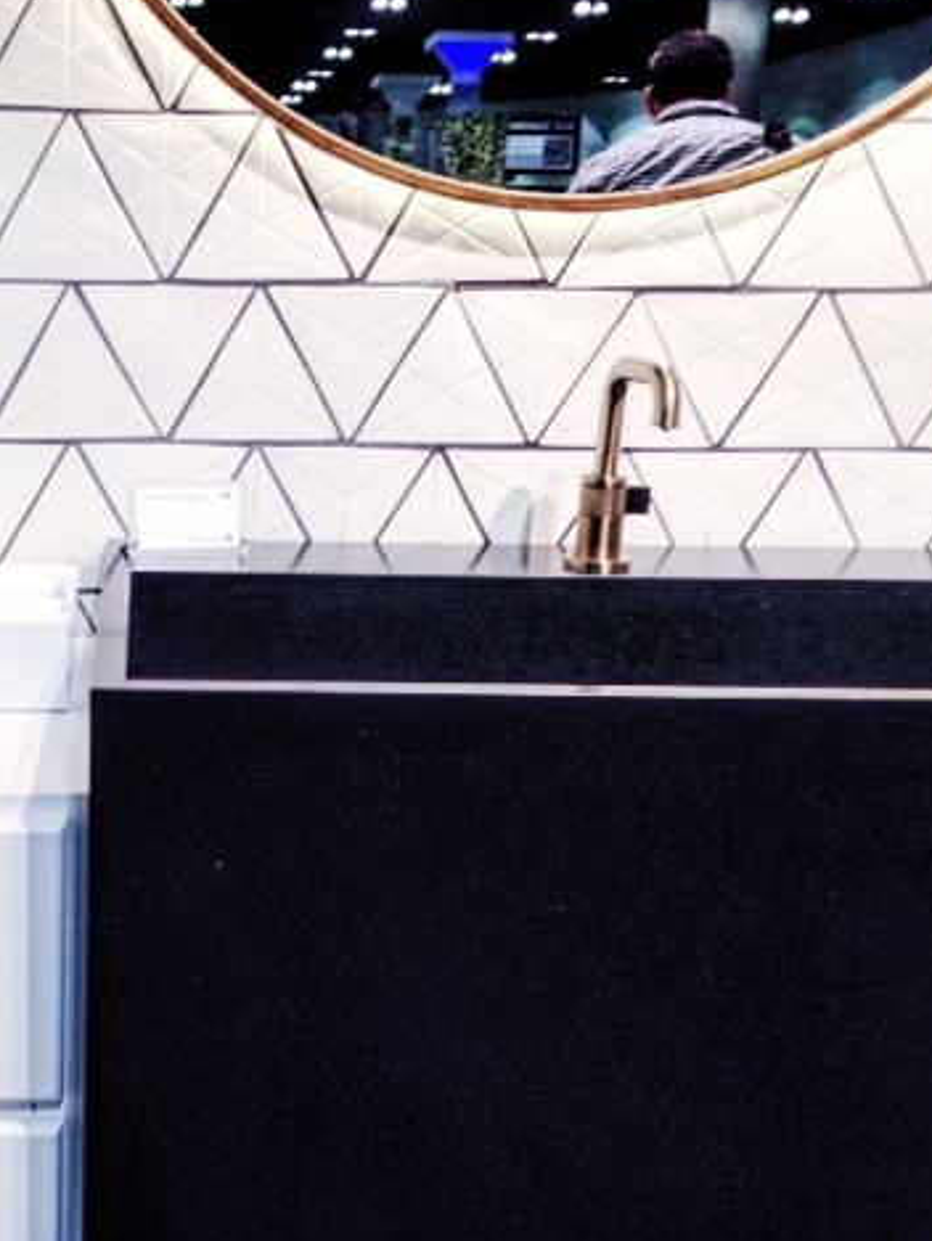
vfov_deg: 42.1
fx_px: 1615
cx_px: 167
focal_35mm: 45
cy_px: 617
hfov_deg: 31.3
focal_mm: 4.12
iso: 64
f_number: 2.4
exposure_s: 1/20
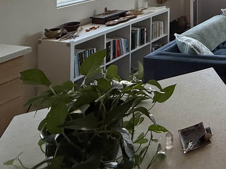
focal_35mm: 42
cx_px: 294
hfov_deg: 33.1
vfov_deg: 28.0
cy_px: -55
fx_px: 274
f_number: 2.2
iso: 100
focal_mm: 2.22
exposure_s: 1/99
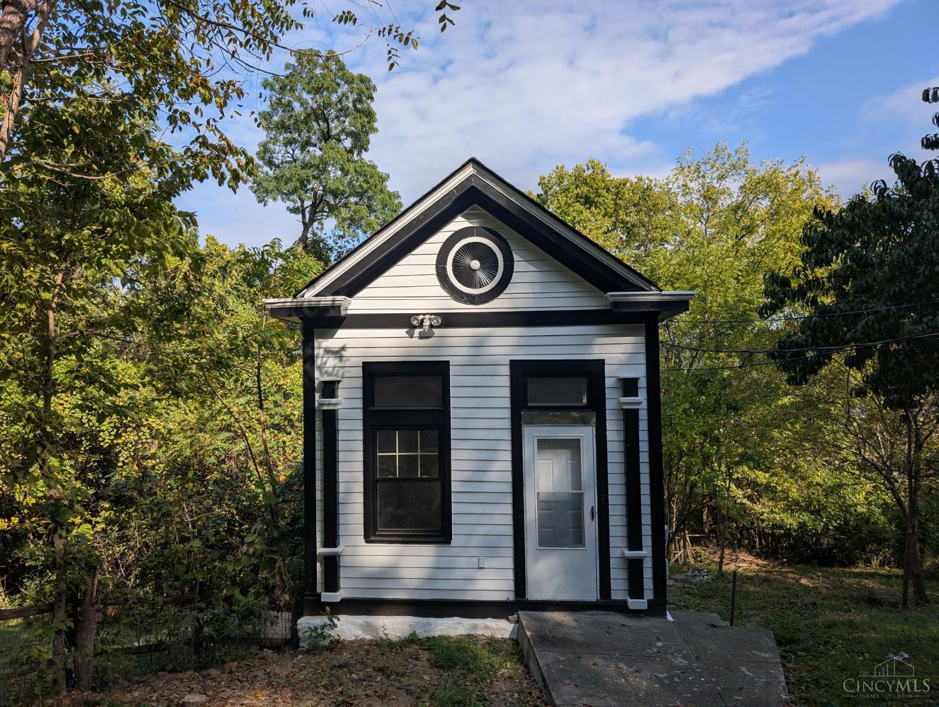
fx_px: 652
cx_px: 470
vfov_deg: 56.9
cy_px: 354
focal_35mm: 24
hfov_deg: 71.5
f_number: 1.68
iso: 19
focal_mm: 6.9
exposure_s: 1/1603
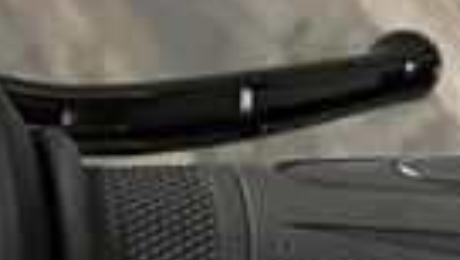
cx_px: -193
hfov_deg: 15.1
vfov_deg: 9.1
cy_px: 287
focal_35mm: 133
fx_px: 1625
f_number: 1.6
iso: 800
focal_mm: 4.2
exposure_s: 1/25
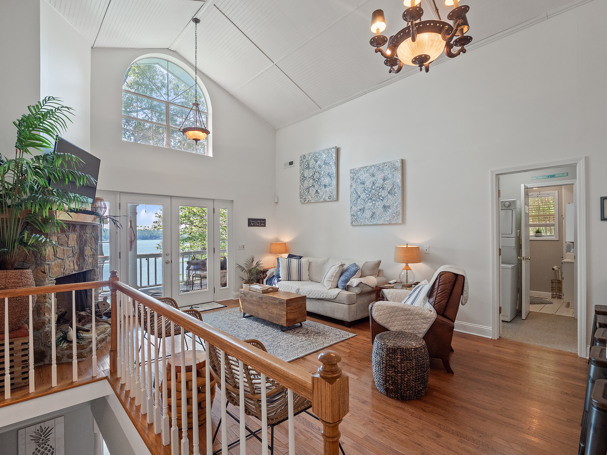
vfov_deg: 78.1
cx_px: 304
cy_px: 228
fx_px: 281
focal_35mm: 16
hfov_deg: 94.5
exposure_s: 1/30
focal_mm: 8
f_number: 5.6
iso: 400
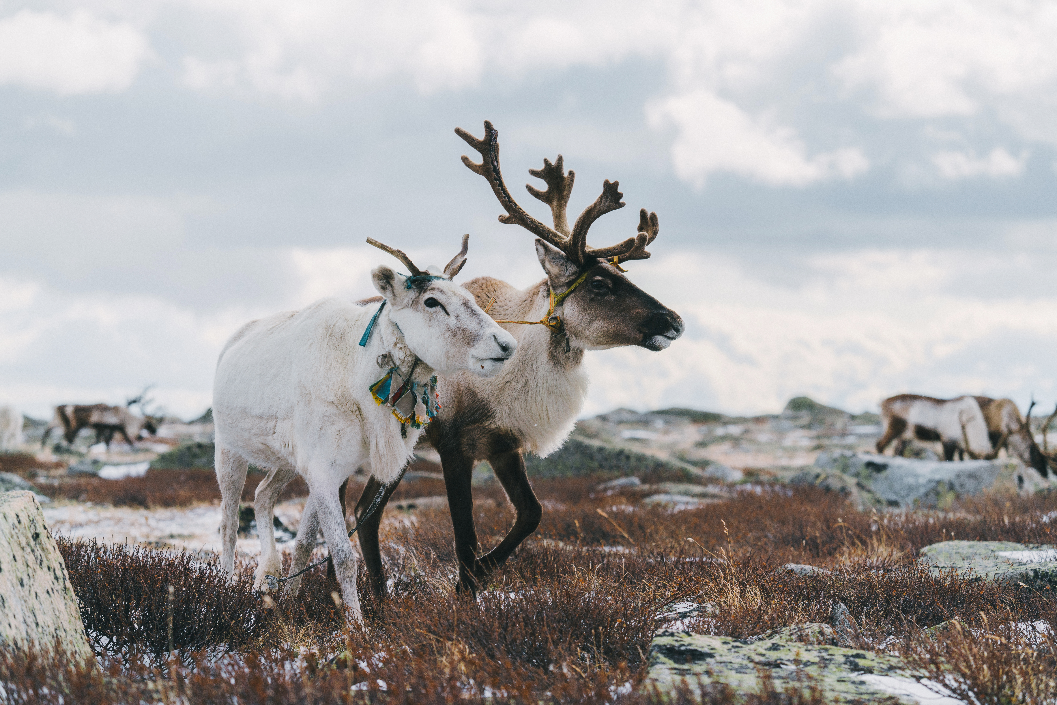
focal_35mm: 132
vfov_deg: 10.4
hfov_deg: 15.5
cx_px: 528
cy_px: 352
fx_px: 3876
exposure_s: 1/1250
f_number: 5
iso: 125
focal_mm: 132
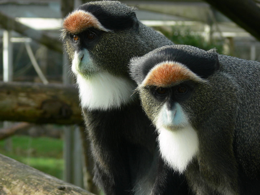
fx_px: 976
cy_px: 98
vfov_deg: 11.4
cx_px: 130
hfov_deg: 15.2
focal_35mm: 130
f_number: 4
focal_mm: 27.4
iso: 80
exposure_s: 1/125
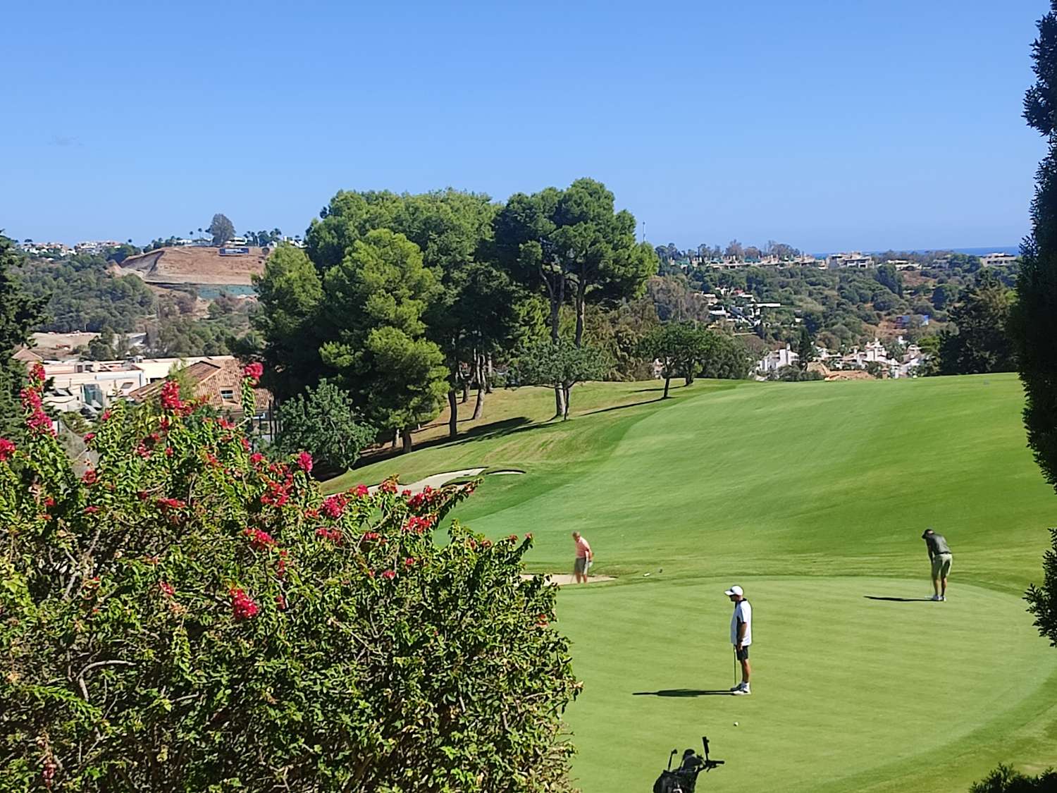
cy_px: 396
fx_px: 733
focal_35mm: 24
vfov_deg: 56.8
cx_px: 528
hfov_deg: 71.6
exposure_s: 1/595
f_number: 1.89
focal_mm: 5.89
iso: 50
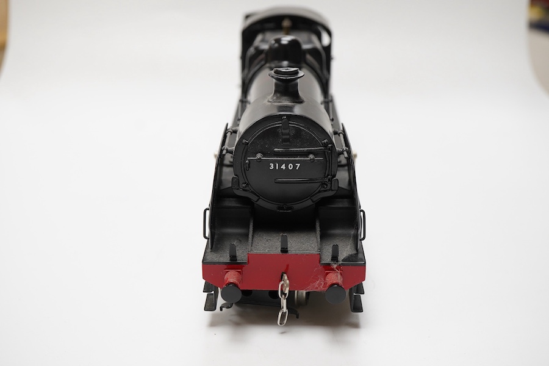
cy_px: 183
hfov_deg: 43.6
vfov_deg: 29.9
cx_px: 274
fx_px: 686
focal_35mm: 45
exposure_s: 1/125
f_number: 9
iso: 1250
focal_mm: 30
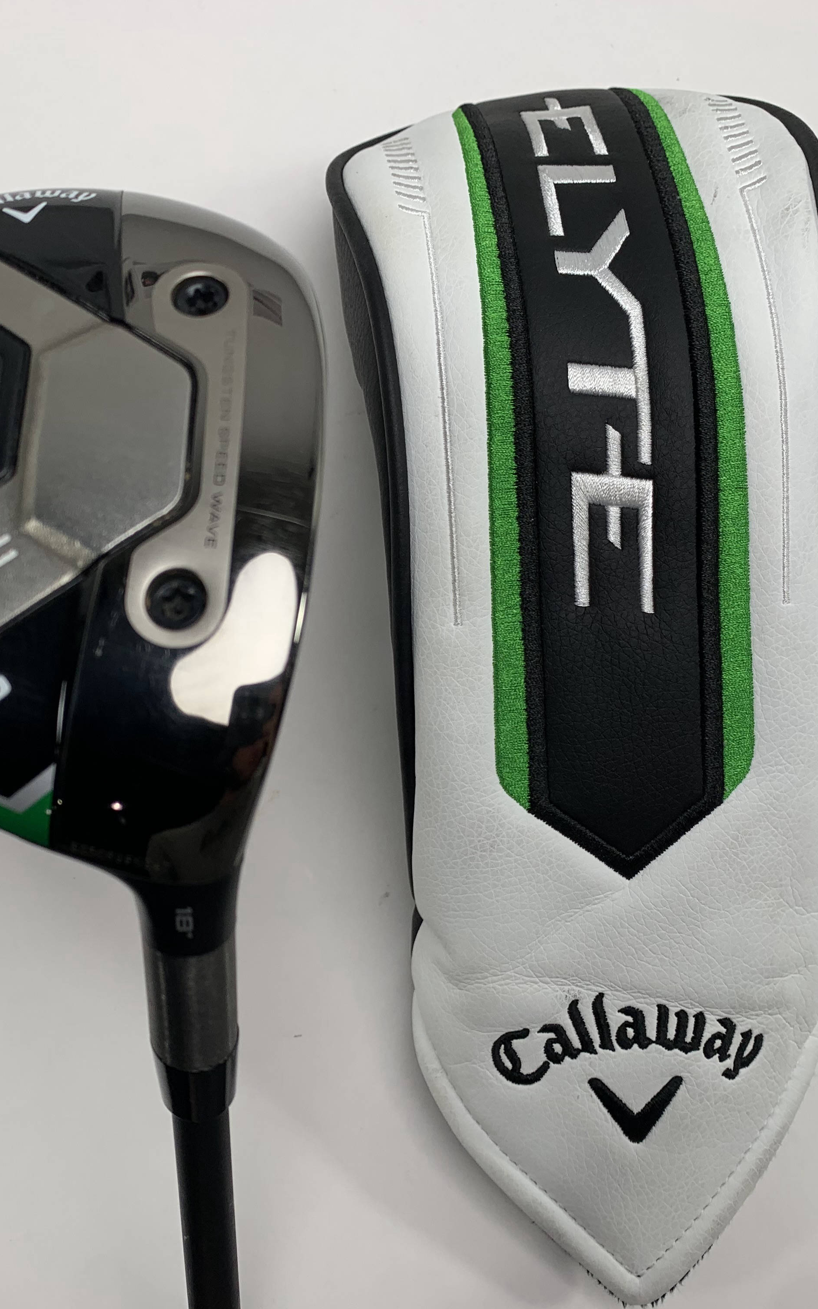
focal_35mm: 37
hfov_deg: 34.2
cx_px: 302
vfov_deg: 52.7
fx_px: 1320
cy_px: 657
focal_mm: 4.25
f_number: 1.8
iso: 25
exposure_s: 1/252
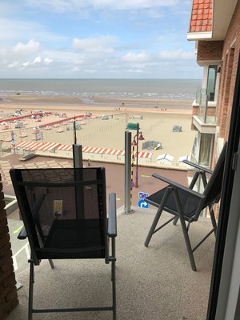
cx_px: 120
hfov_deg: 49.7
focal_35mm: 28
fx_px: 259
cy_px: 160
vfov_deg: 63.4
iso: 20
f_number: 1.8
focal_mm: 3.99
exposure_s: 1/2591
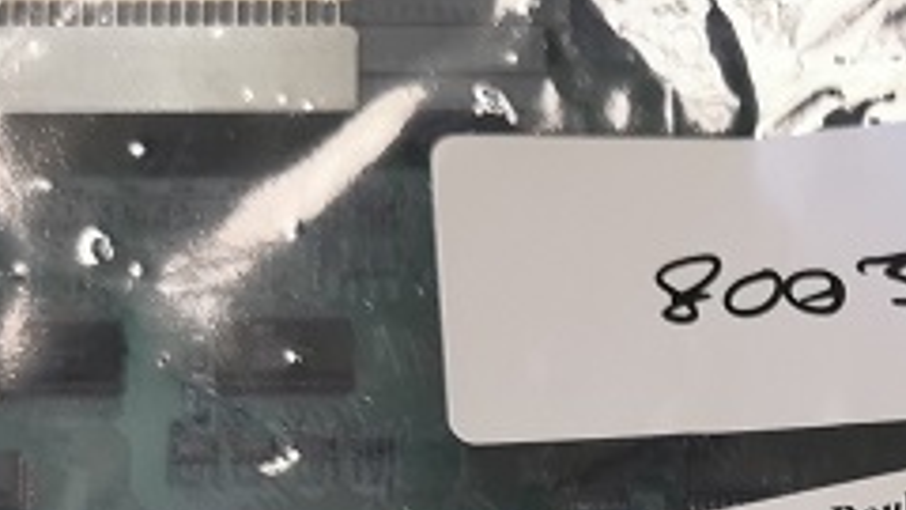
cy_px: 771
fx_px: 2691
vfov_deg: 10.4
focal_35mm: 112
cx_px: 895
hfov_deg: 18.6
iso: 160
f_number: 1.8
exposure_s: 1/50
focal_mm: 5.58
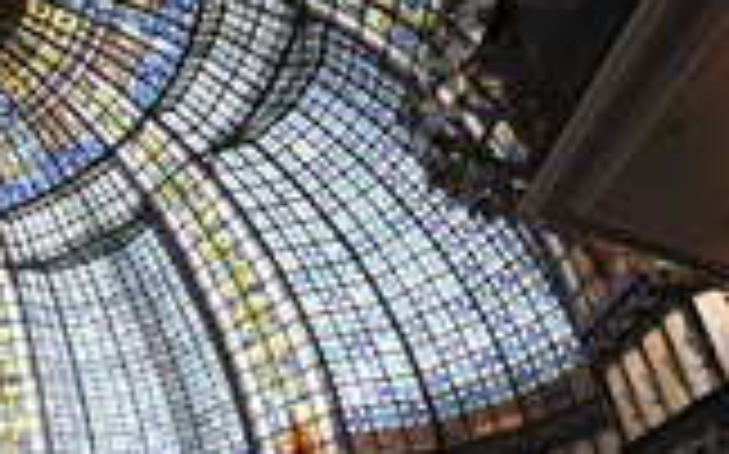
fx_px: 735
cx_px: -117
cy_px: 423
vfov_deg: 32.4
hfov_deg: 40.0
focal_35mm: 37
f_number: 5.6
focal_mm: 14
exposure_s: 1/100
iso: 400
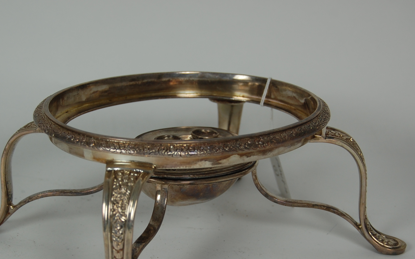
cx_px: 183
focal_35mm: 86
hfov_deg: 24.1
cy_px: 189
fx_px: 973
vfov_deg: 15.1
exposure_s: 1/125
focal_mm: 40
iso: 220
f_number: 5.6
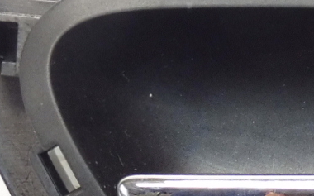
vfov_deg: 9.1
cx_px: 321
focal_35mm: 143
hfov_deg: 14.4
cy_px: 203
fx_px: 1223
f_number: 3.5
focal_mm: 4.4
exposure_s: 1/60
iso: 200
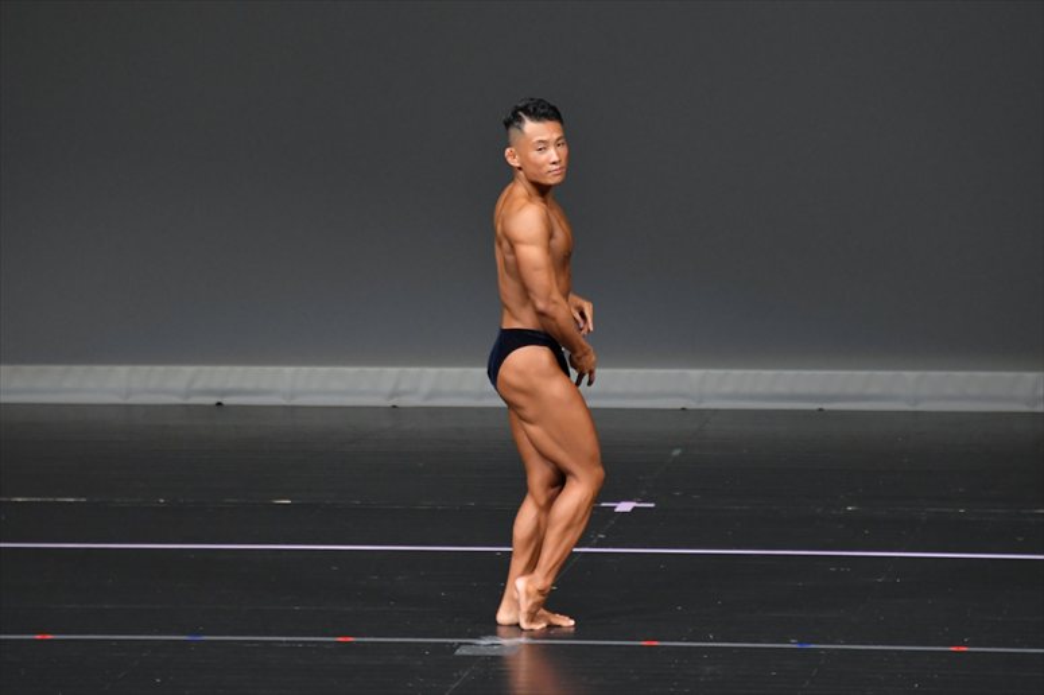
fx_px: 10000
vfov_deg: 4.0
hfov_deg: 6.0
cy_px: 348
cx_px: 522
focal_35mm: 345
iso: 4000
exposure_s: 1/400
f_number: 5.6
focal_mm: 230
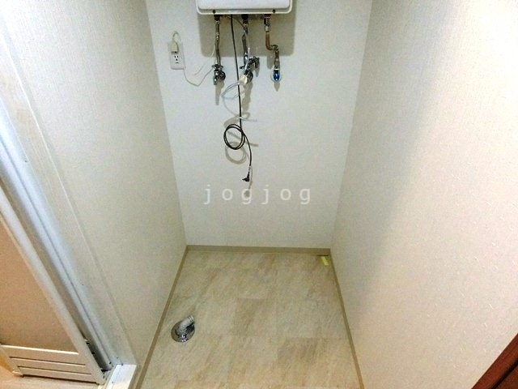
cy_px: 194
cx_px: 259
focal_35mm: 19
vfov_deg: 68.7
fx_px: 284
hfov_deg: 84.7
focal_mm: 4.06
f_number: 2.7
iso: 1600
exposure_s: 1/250
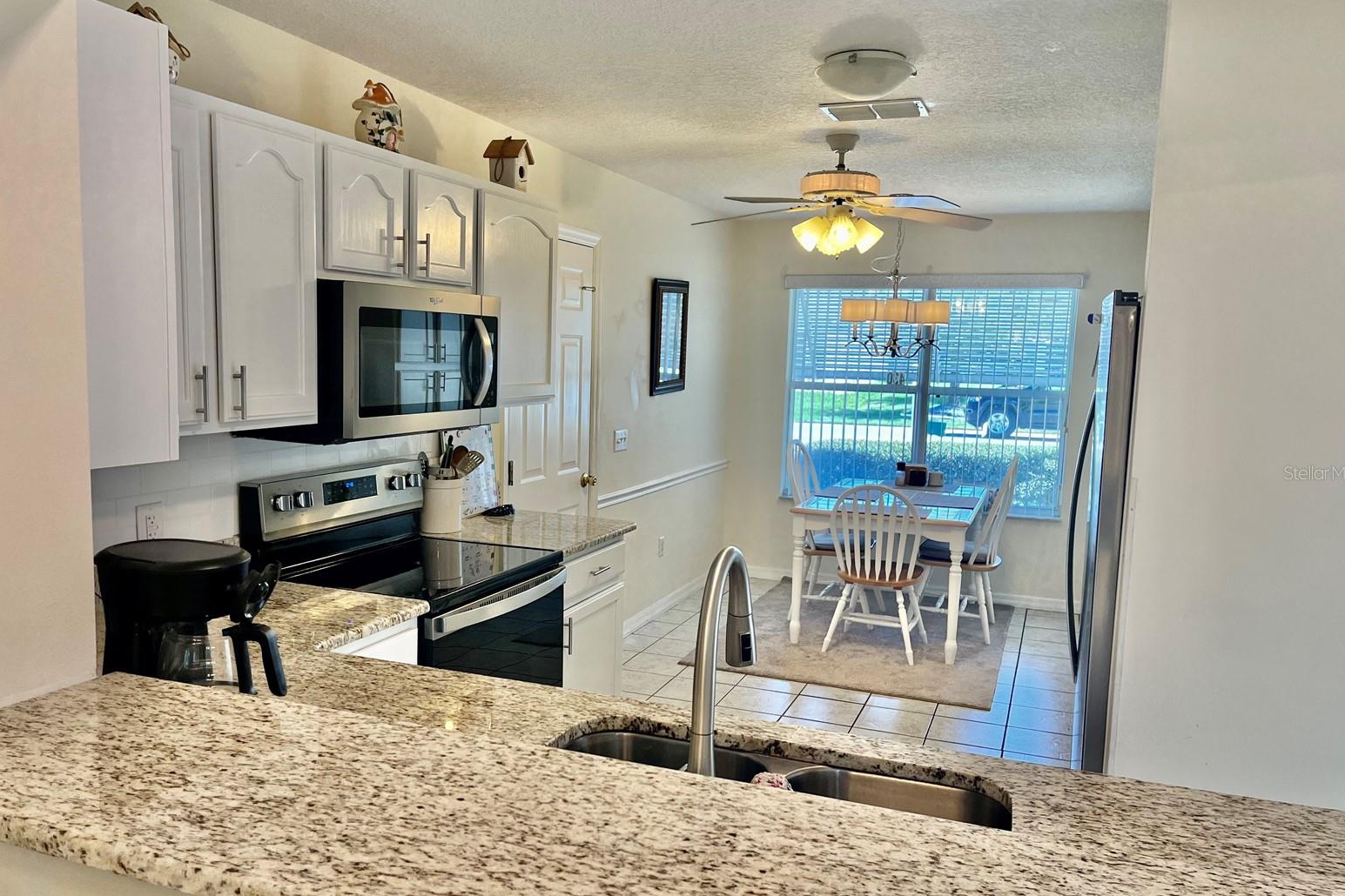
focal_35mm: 28
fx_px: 1046
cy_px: 472
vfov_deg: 46.4
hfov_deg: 65.5
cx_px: 669
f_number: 1.6
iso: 100
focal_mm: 5.1
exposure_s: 1/120
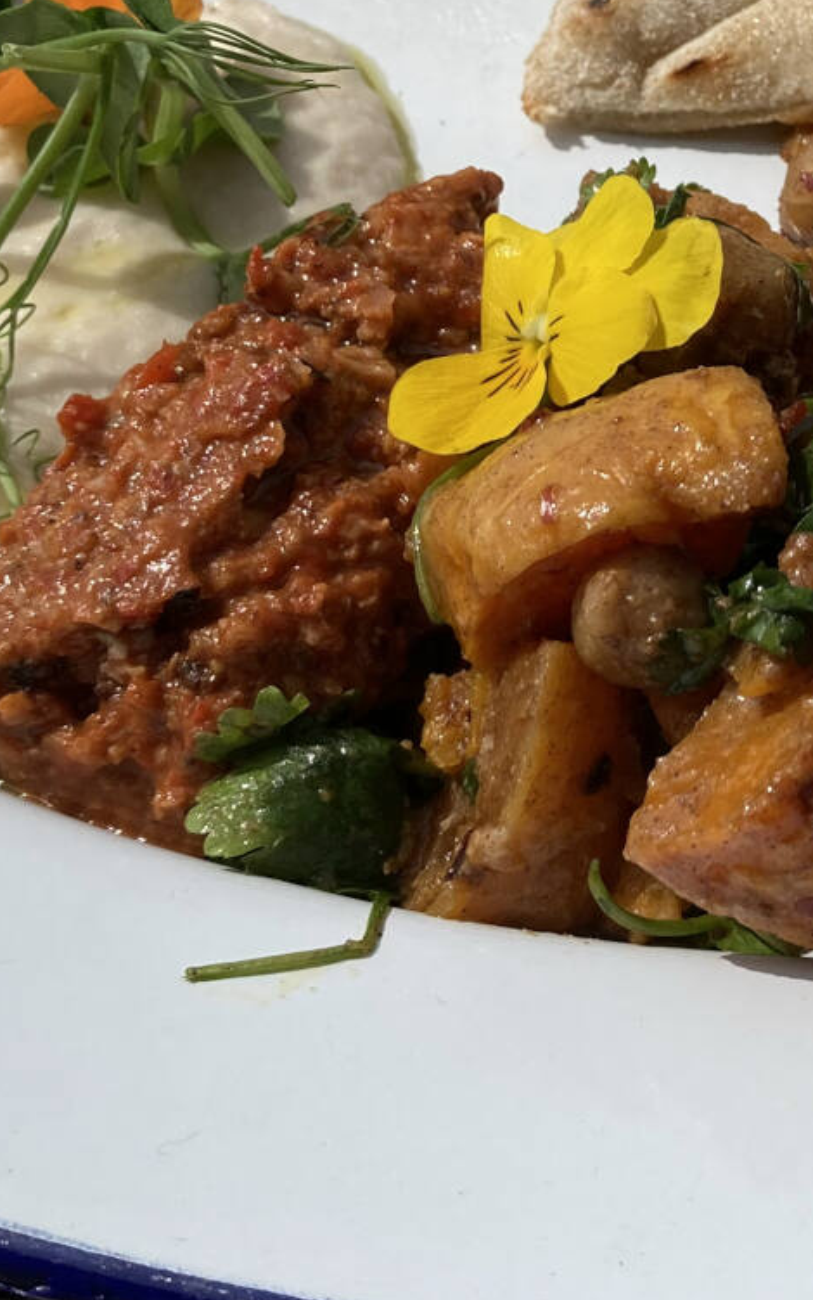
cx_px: 867
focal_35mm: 79
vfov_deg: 25.7
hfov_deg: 16.1
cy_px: 277
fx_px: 2798
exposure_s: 1/4878
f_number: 1.8
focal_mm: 3.99
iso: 25
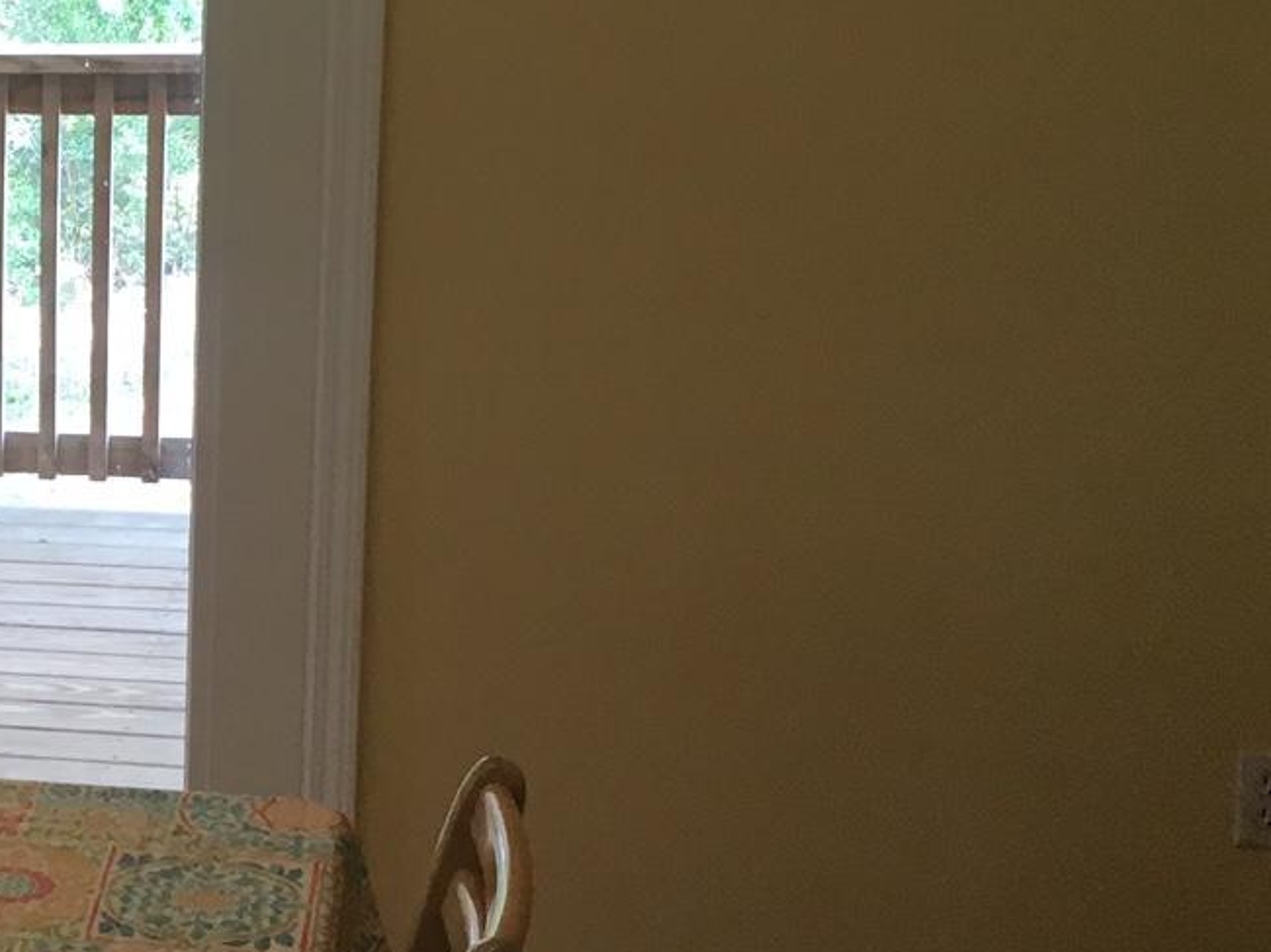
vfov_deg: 16.4
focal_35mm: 90
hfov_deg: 19.4
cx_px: -544
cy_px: 504
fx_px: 3303
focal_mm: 4.15
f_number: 2.2
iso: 25
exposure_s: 1/30
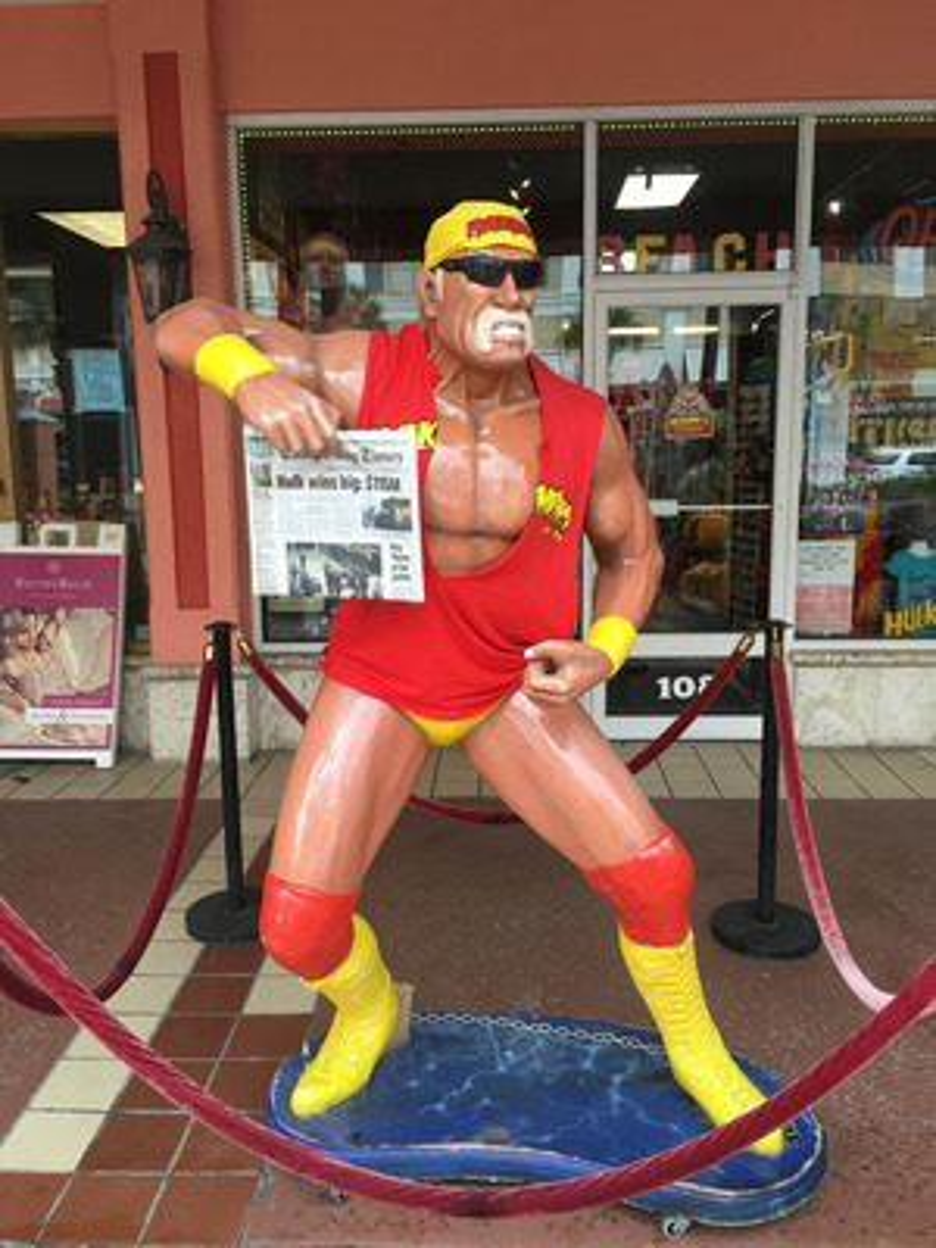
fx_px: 1046
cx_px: 468
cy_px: 624
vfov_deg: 61.7
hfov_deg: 48.2
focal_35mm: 29
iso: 32
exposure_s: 1/30
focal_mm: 4.15
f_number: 2.2
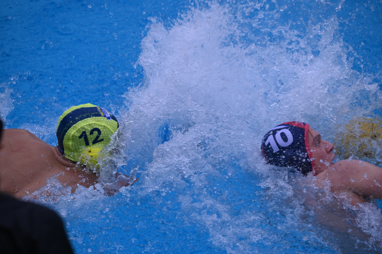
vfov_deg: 4.7
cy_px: 127
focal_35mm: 290
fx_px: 3074
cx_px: 191
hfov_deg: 7.1
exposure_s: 1/800
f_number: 5.6
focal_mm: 290
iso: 220
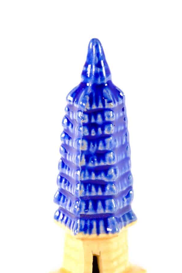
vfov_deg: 4.2
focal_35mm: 488
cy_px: 170
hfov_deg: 2.8
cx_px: 92
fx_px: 3698
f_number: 13
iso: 1000
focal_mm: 230
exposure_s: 1/20
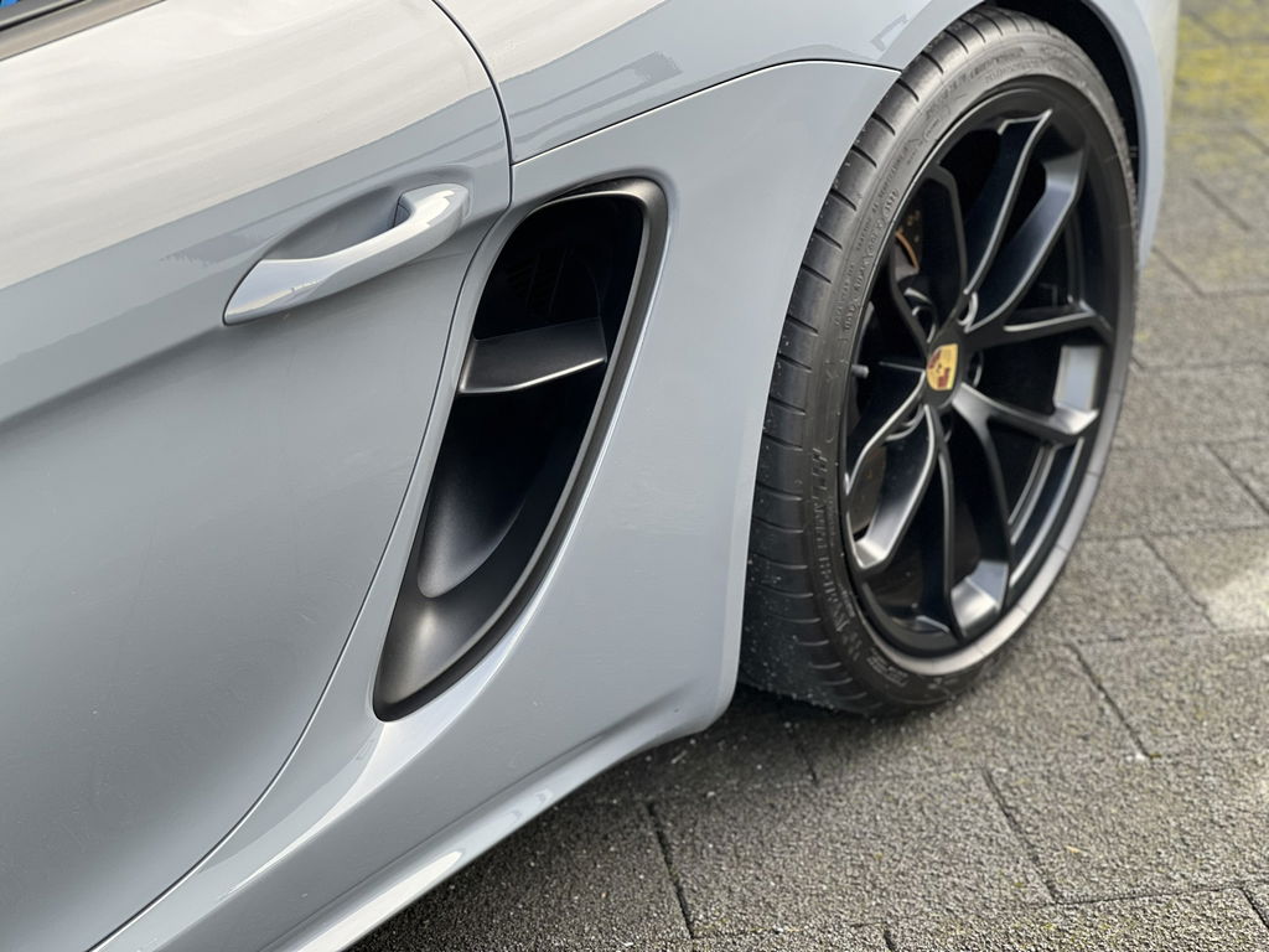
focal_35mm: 77
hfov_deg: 25.3
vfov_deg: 19.1
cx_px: 634
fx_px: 2823
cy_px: 476
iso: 80
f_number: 2.8
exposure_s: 1/121
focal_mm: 9
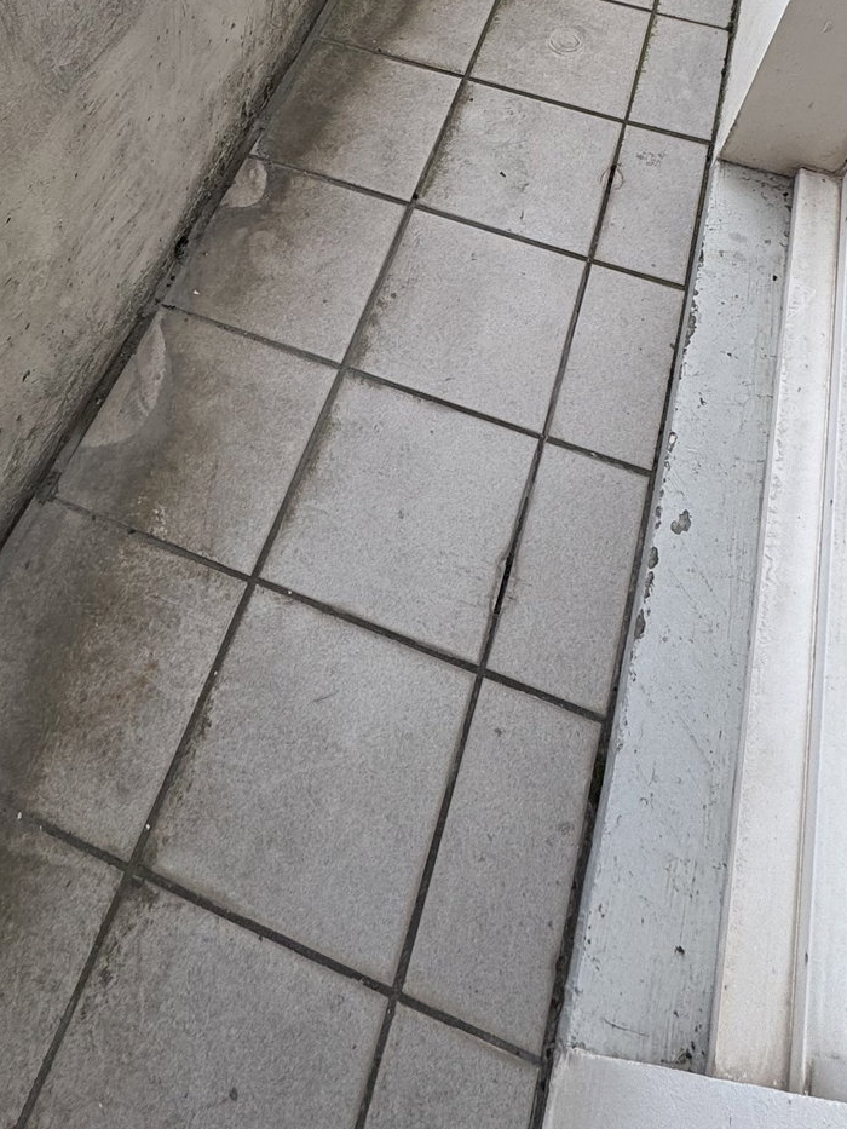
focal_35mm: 32
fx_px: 1044
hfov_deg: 44.2
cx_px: 419
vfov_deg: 48.0
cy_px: 27
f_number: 2.2
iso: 40
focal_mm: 2.22
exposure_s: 1/166
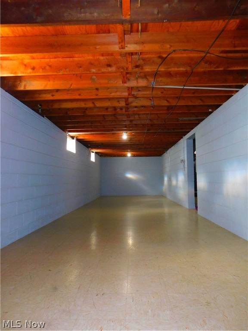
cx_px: 124
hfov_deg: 58.9
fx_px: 220
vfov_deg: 73.9
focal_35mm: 23
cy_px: 166
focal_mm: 4
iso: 200
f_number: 3
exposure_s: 1/30
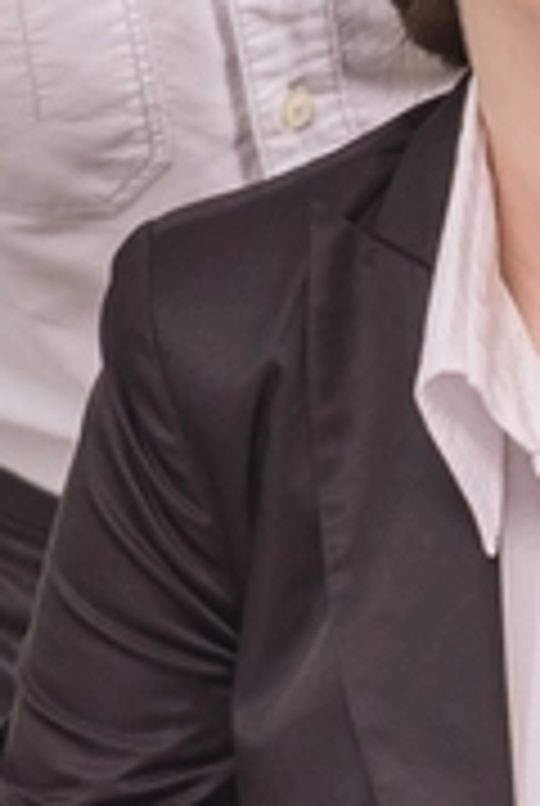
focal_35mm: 1116
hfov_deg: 1.2
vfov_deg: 1.8
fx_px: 25012
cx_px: 1431
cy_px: -36
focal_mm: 200
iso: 400
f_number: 2.8
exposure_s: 1/250
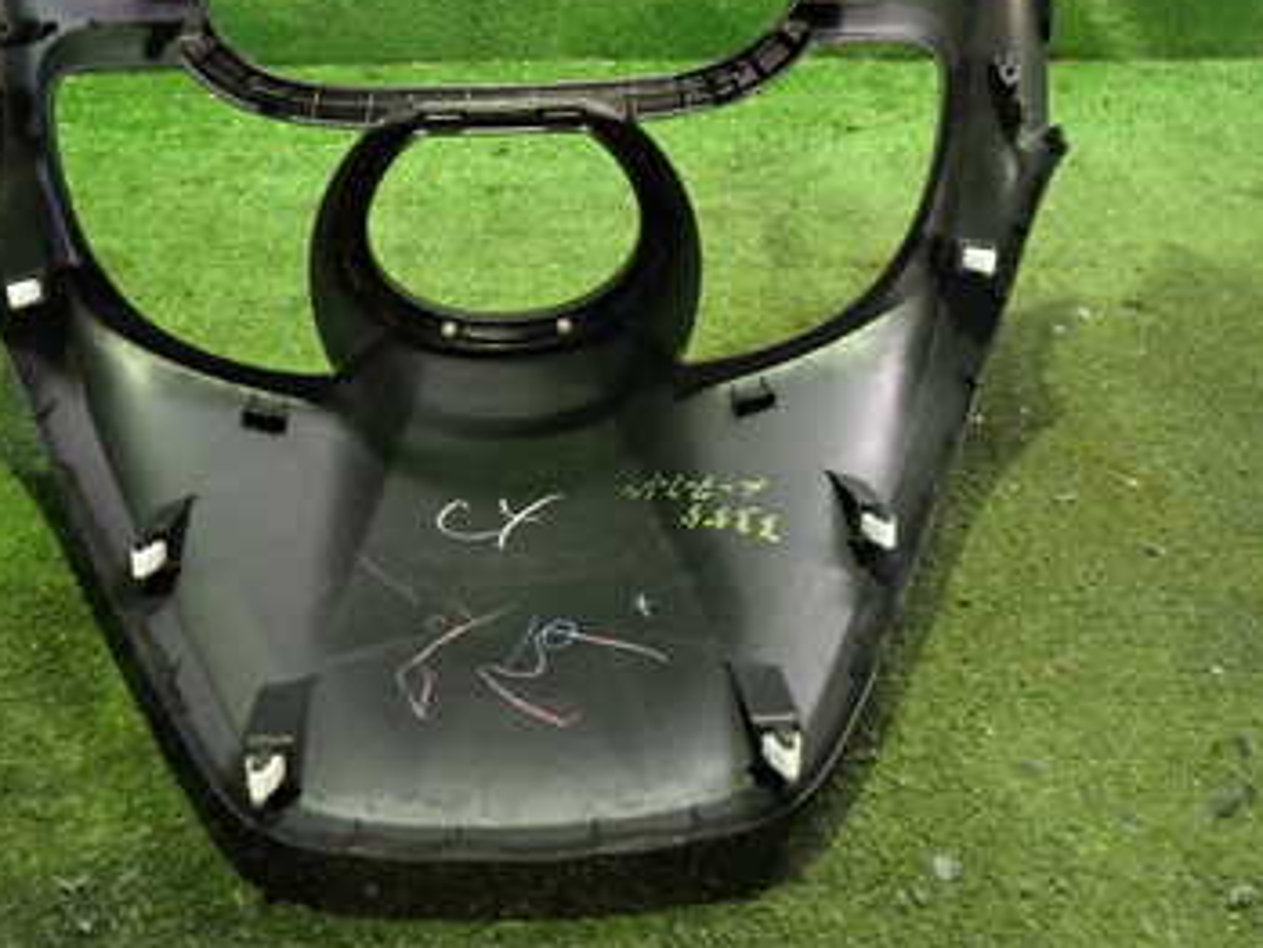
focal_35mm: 43
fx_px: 1569
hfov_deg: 43.7
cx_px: 543
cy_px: 271
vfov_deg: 33.1
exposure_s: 1/25
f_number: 2
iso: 800
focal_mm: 4.5
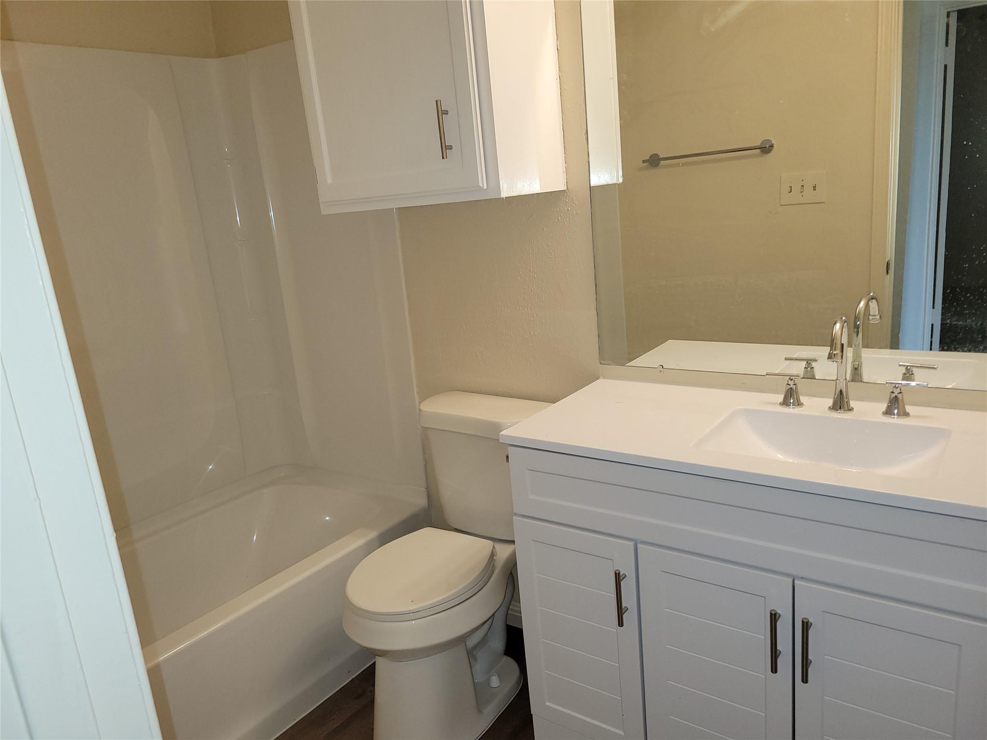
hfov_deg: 67.3
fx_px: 741
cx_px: 494
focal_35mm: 26
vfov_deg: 53.1
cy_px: 370
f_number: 1.8
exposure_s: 1/60
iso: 125
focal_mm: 5.4
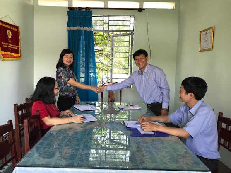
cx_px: 109
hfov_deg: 59.9
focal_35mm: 30
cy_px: 87
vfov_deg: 46.8
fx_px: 200
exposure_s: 1/50
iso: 32
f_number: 1.8
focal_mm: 3.99
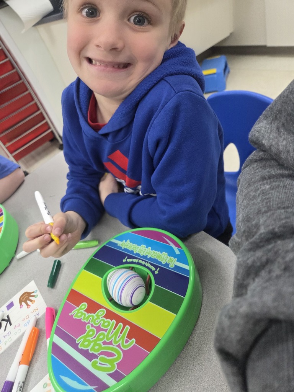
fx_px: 260
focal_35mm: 23
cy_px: 196
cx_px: 147
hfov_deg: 58.9
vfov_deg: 73.9
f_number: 1.8
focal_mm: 5.4
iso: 320
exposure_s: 1/120
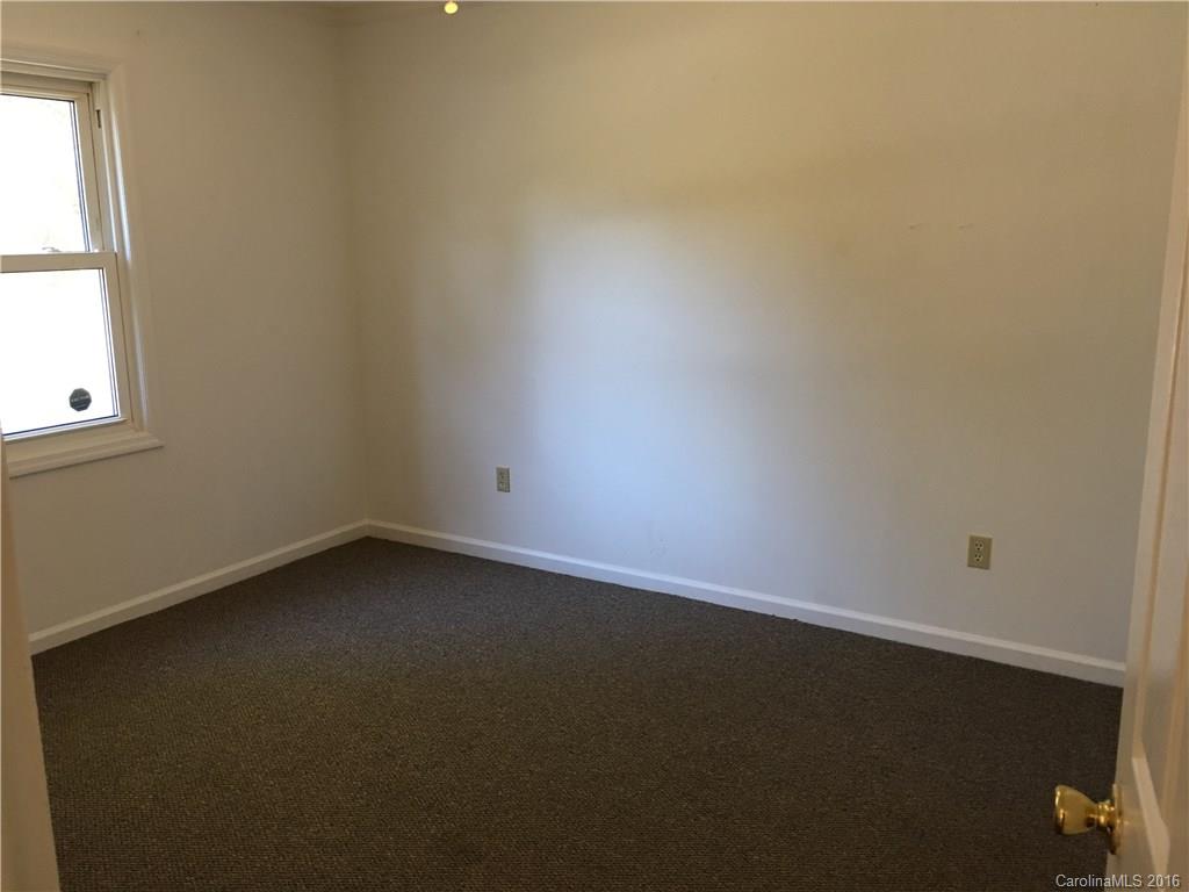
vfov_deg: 48.2
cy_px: 446
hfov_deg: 61.7
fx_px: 996
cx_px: 594
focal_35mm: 29
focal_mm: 4.15
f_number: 2.2
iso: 64
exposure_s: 1/15
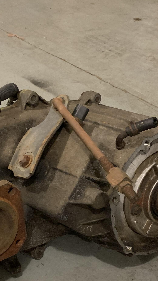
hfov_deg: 19.2
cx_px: 34
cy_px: 185
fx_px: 462
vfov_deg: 33.6
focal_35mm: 62
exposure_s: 1/30
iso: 640
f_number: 1.8
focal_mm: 4.25
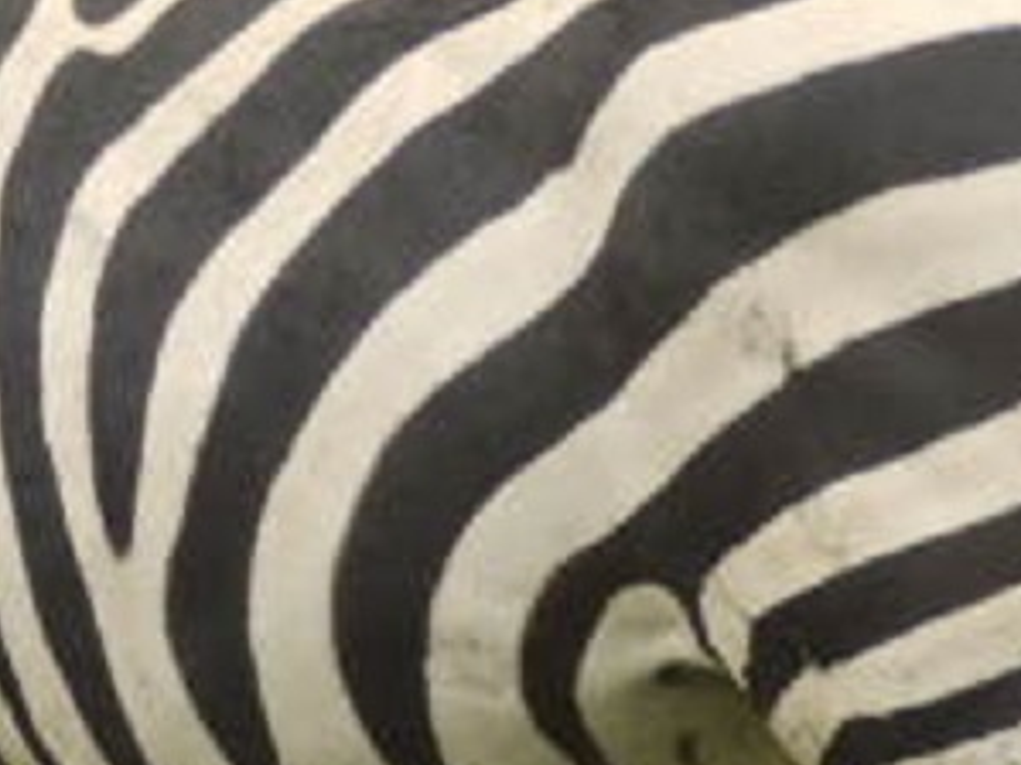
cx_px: -7
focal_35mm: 559
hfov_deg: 3.5
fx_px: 16481
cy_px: 885
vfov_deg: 2.7
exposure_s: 1/60
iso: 80
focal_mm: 31.3
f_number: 5.4
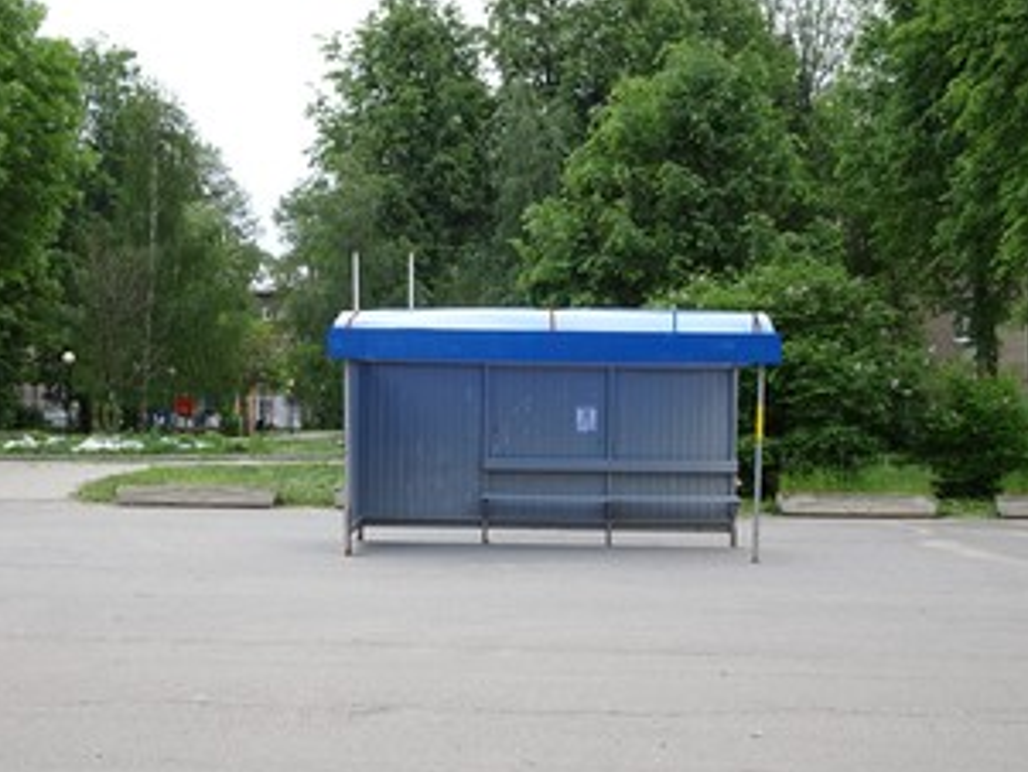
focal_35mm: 49
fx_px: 1456
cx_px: 475
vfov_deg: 29.7
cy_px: 403
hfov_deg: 38.9
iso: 80
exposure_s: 1/50
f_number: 4
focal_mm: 7.05
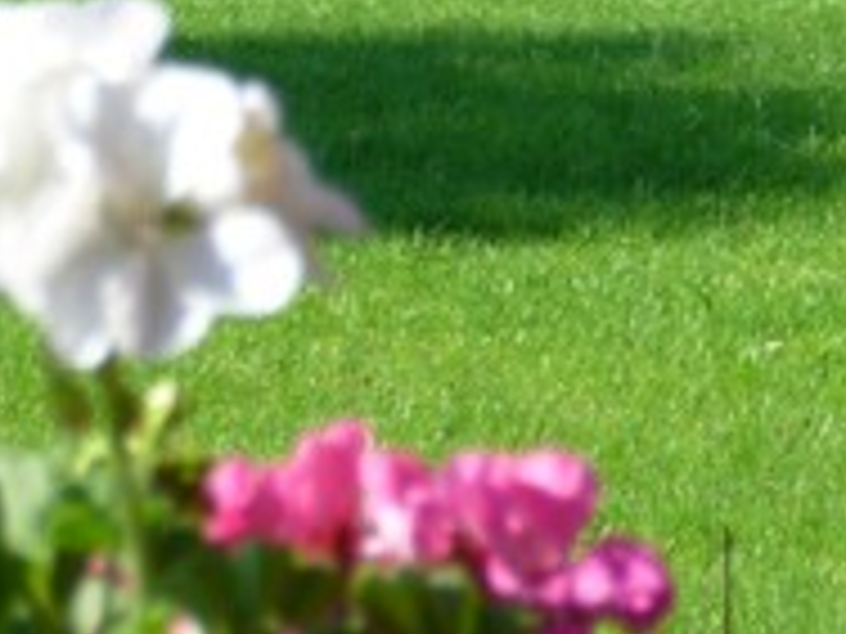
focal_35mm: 360
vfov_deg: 4.1
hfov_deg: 5.5
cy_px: -31
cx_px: 1195
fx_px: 8798
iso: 100
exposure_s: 1/160
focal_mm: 20.6
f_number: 5.6
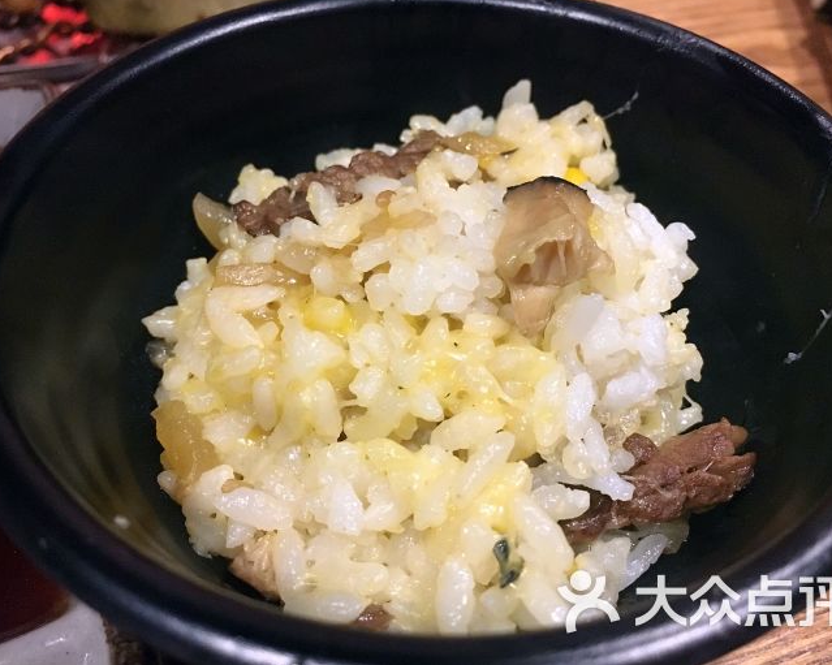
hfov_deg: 57.2
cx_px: 428
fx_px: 763
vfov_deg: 47.1
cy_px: 327
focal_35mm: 31
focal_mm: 4.15
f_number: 2.2
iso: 320
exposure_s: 1/17
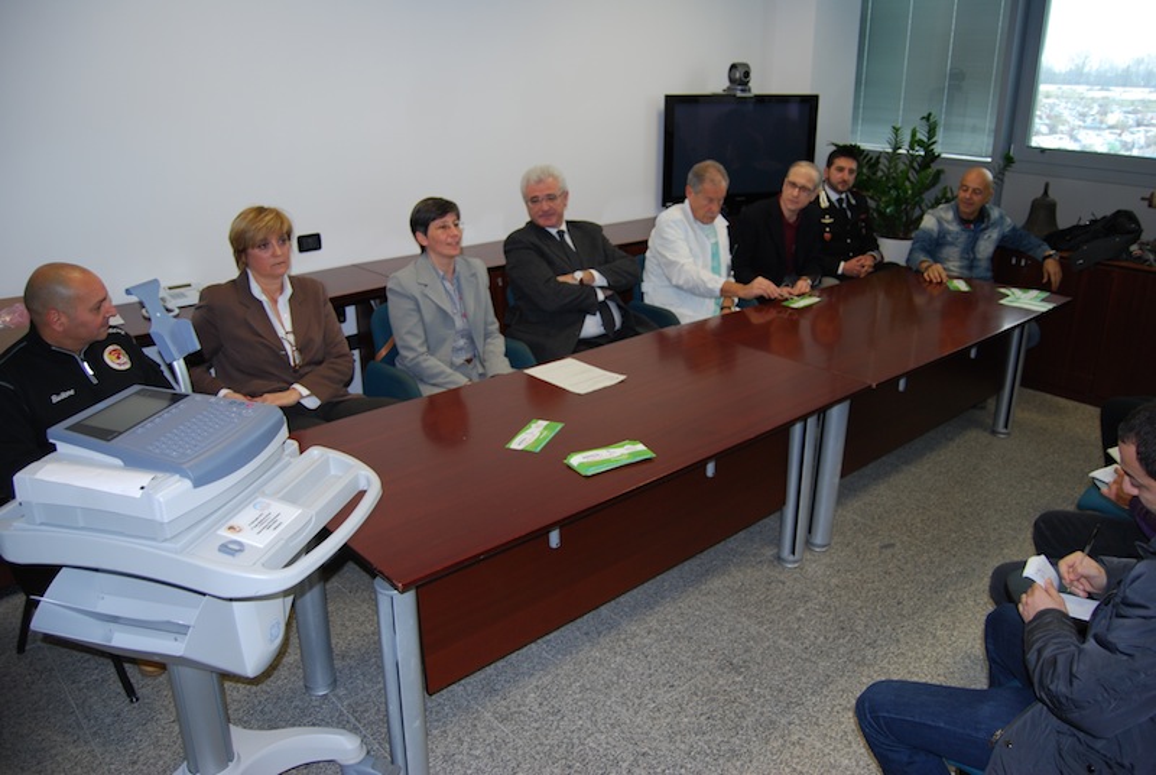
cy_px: 388
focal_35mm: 27
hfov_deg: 67.3
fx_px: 868
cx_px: 578
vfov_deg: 48.1
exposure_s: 1/60
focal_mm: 18
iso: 200
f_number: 3.5
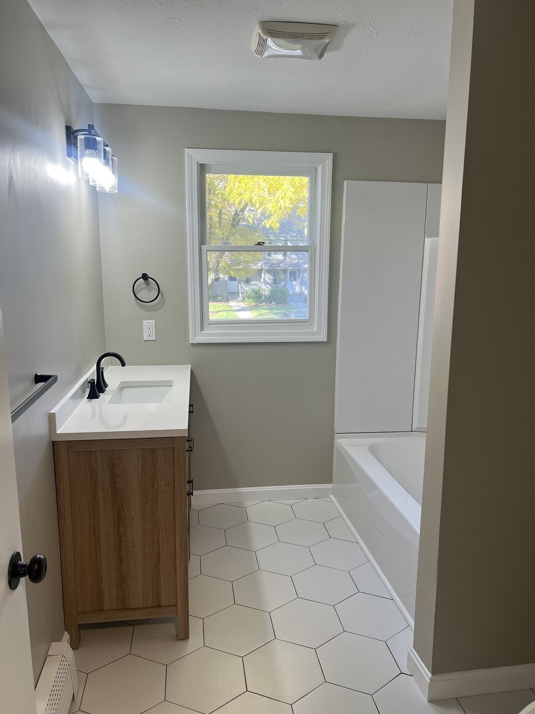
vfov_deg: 67.3
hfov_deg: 53.1
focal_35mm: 26
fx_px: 536
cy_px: 357
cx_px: 268
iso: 50
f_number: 1.5
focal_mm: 5.7
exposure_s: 1/120
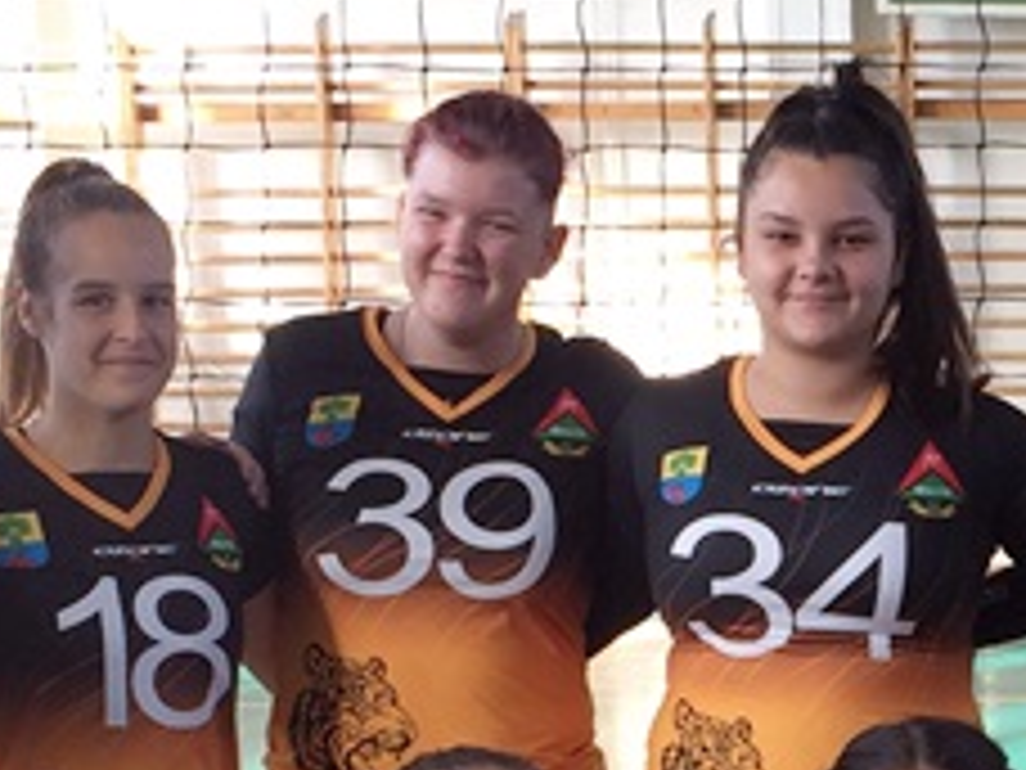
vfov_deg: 11.4
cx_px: 1134
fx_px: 3764
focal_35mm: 127
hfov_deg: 15.1
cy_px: 923
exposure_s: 1/50
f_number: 2.2
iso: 32
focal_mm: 4.15
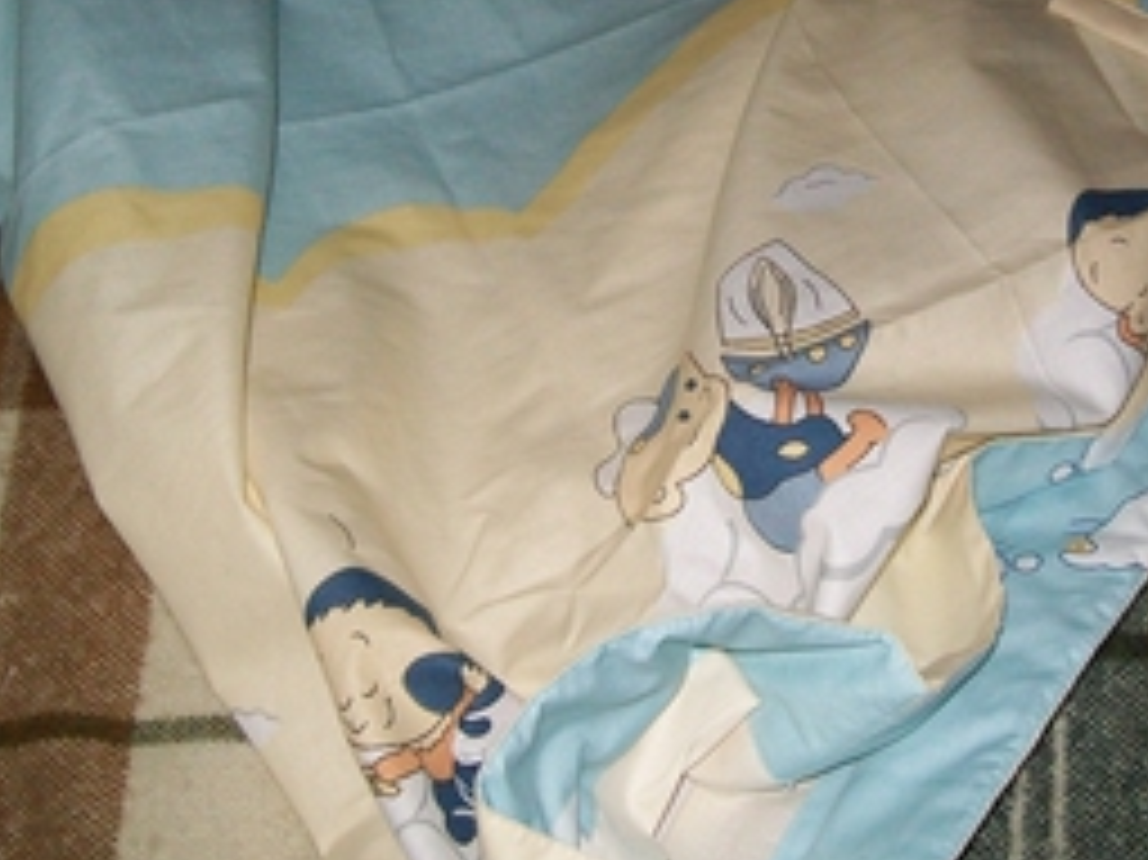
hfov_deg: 31.9
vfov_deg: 24.3
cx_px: 765
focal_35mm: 60
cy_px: 279
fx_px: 1989
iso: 160
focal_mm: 6.1
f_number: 2.7
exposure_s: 1/60
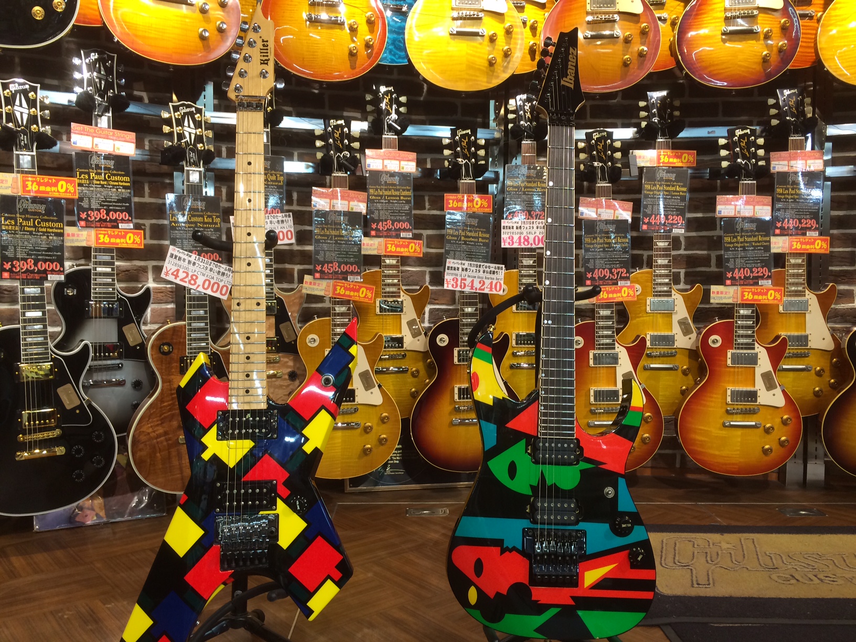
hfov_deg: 61.7
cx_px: 428
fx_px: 717
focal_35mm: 29
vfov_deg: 48.2
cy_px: 321
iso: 80
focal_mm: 4.15
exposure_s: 1/30
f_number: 2.2
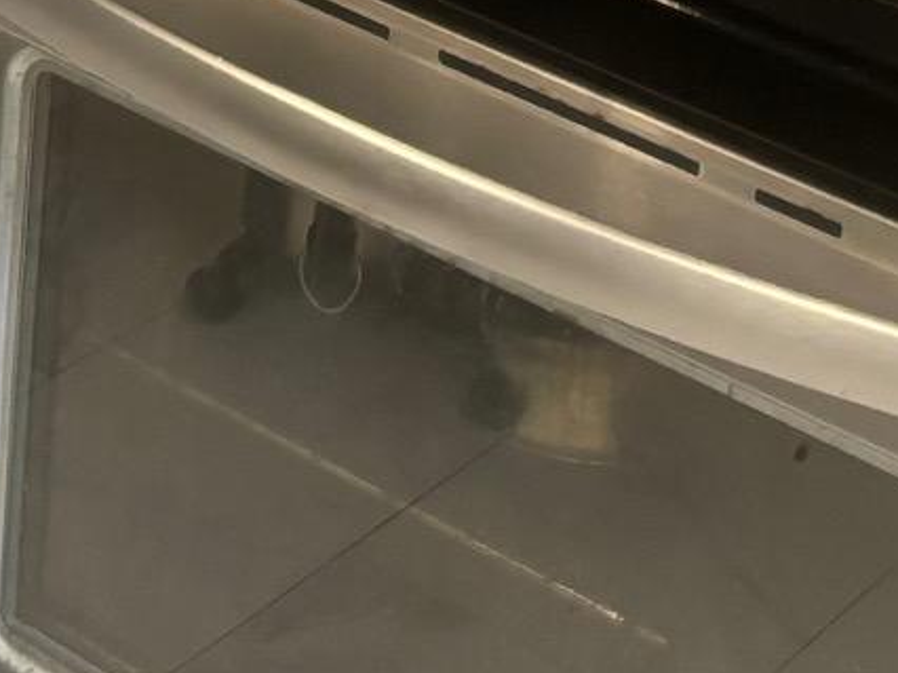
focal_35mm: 125
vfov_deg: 10.6
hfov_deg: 15.7
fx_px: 3241
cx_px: 236
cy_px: -791
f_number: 1.6
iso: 320
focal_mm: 5.96
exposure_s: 1/60
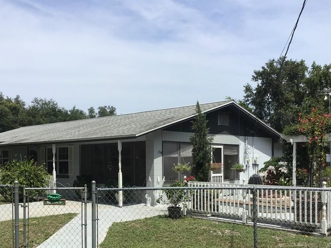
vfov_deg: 34.9
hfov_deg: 45.7
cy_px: 161
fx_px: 392
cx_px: 154
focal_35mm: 41
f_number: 2.4
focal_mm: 3.3
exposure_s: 1/1664
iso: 25
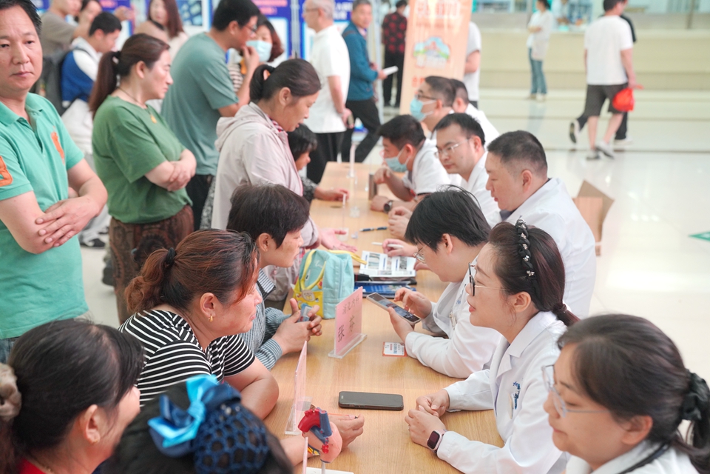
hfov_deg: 38.2
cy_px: 237
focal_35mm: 52
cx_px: 355
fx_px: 1025
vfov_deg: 26.0
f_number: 4
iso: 2000
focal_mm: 52
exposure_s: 1/160
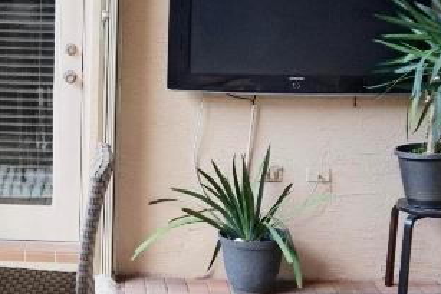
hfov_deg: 21.9
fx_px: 1103
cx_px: 19
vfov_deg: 15.2
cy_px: 90
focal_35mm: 90
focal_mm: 16
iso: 400
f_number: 4
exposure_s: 1/160
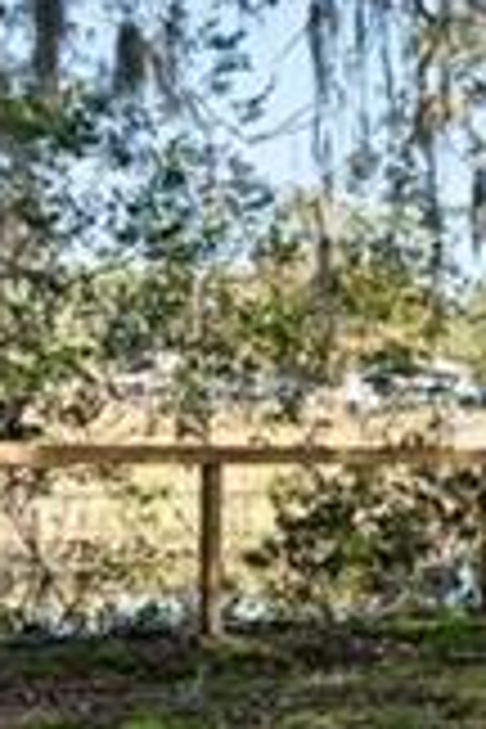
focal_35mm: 101
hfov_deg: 10.2
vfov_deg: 20.2
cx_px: 1426
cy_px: 479
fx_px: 2045
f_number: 8
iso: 320
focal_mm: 16
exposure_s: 1/50
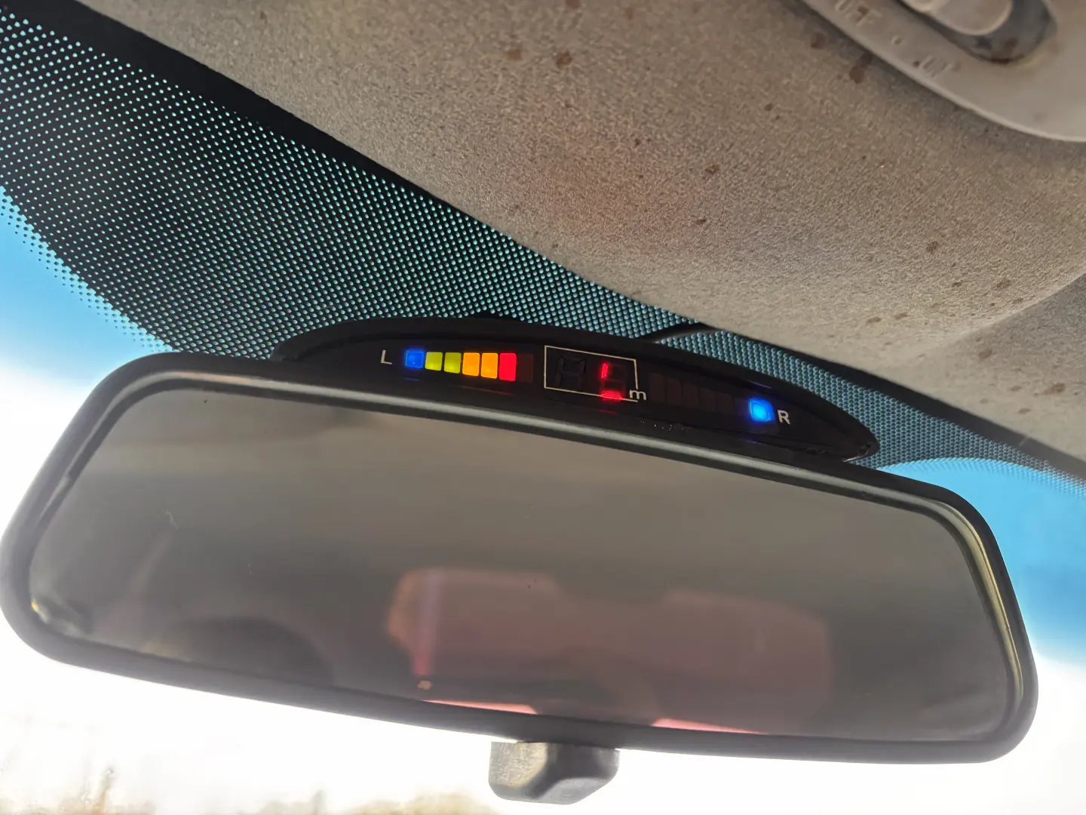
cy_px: 408
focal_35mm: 26
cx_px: 543
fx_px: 816
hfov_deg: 67.3
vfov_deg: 53.1
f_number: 1.6
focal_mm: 5.96
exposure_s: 1/60
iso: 400
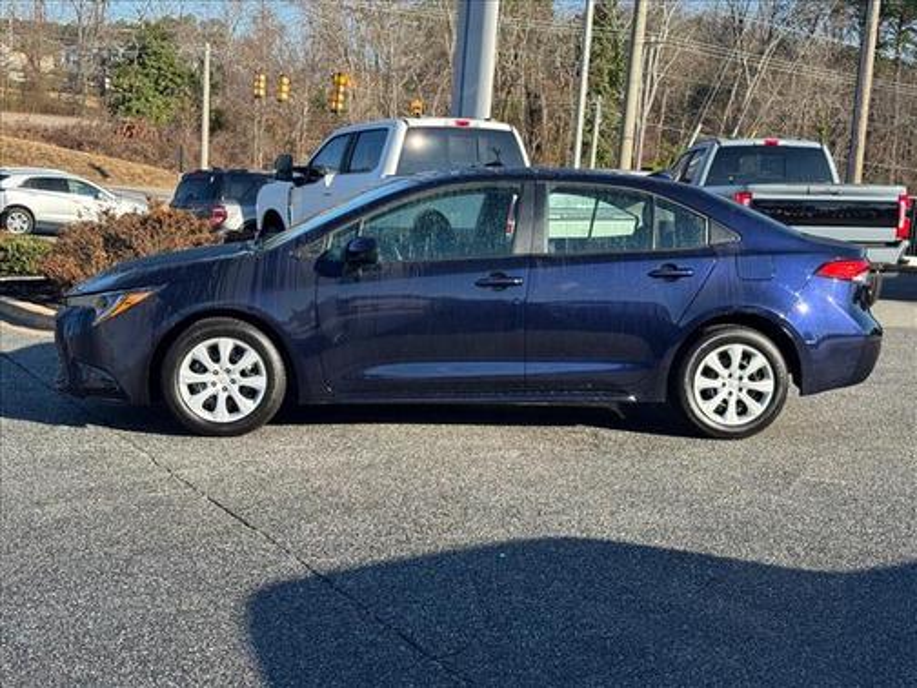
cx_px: 458
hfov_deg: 39.7
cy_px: 344
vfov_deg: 30.3
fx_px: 1272
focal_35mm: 48
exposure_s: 1/1458
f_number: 1.78
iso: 64
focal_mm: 6.76
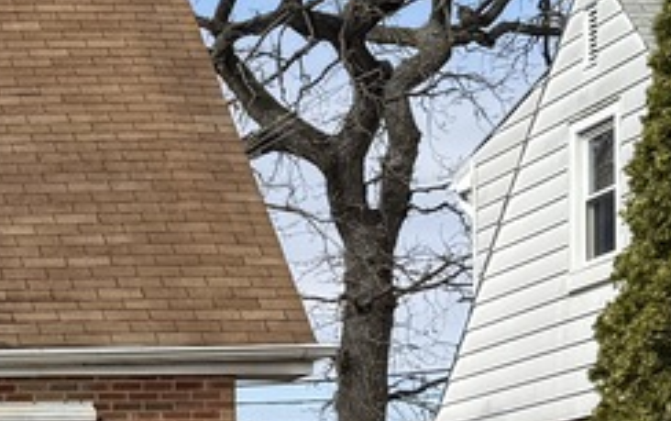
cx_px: -217
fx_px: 2746
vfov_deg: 8.5
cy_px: 660
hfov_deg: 13.4
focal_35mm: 150
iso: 80
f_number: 1.78
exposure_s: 1/4167
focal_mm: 6.76
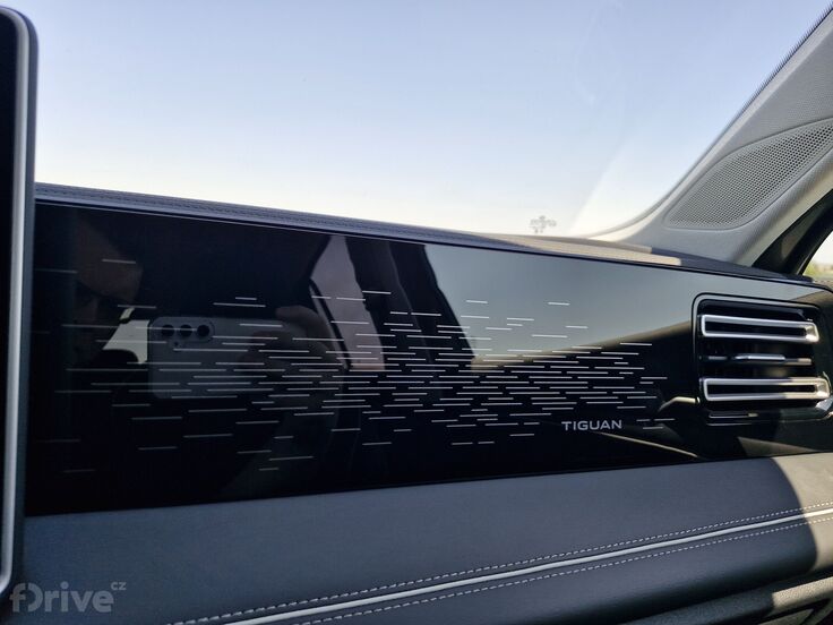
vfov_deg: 58.9
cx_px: 416
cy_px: 312
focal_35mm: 23
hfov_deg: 73.9
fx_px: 553
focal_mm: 5.54
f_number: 1.8
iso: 50
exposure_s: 1/448
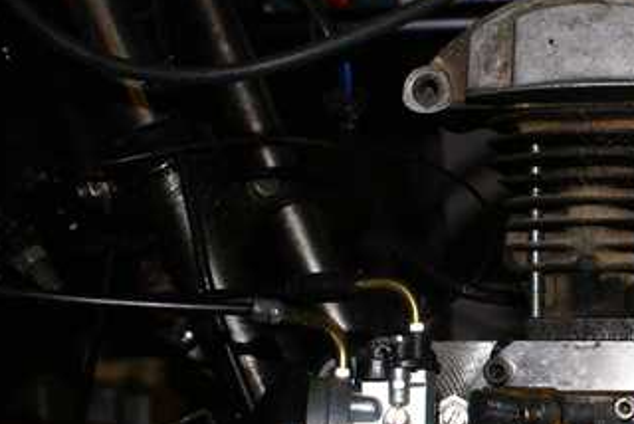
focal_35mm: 72
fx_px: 1269
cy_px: 273
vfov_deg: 18.9
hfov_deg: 27.1
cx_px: 561
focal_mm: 24
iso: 400
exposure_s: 1/60
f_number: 5.6
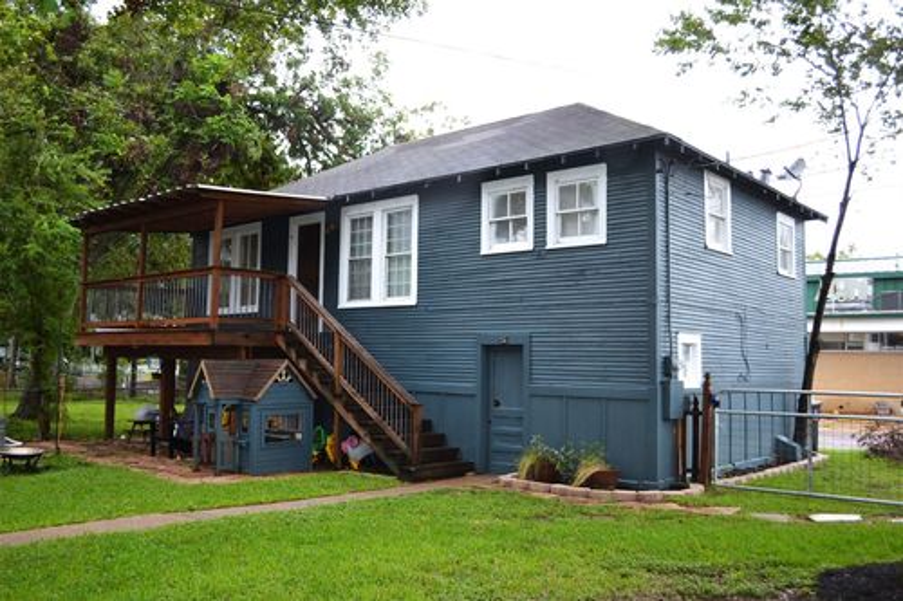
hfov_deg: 61.9
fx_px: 752
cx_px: 452
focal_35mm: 30
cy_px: 300
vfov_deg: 43.6
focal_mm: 20
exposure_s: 1/125
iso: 125
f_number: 4
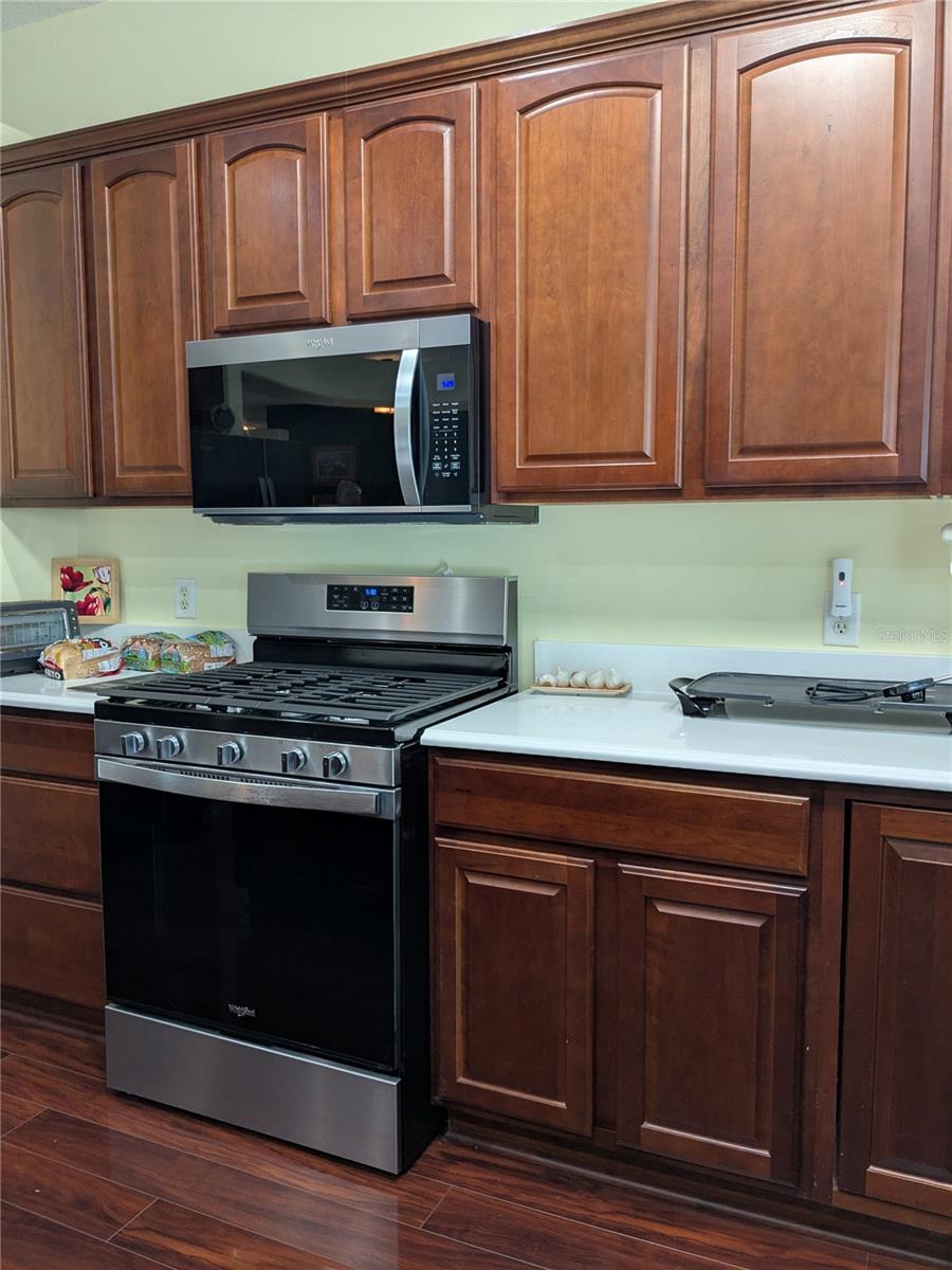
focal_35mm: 27
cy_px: 635
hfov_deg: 51.4
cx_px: 476
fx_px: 990
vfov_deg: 65.3
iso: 66
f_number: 1.73
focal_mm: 4.38
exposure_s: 1/30
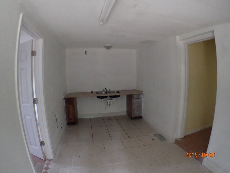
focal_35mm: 25
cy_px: 86
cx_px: 115
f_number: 2
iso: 400
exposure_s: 1/30
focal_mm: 4.5
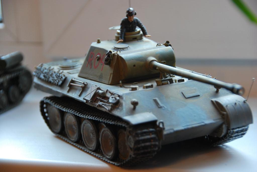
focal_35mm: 158
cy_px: 86
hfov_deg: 13.0
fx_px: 1125
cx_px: 128
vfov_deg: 8.7
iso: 400
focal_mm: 105
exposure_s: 1/40
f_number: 5.6
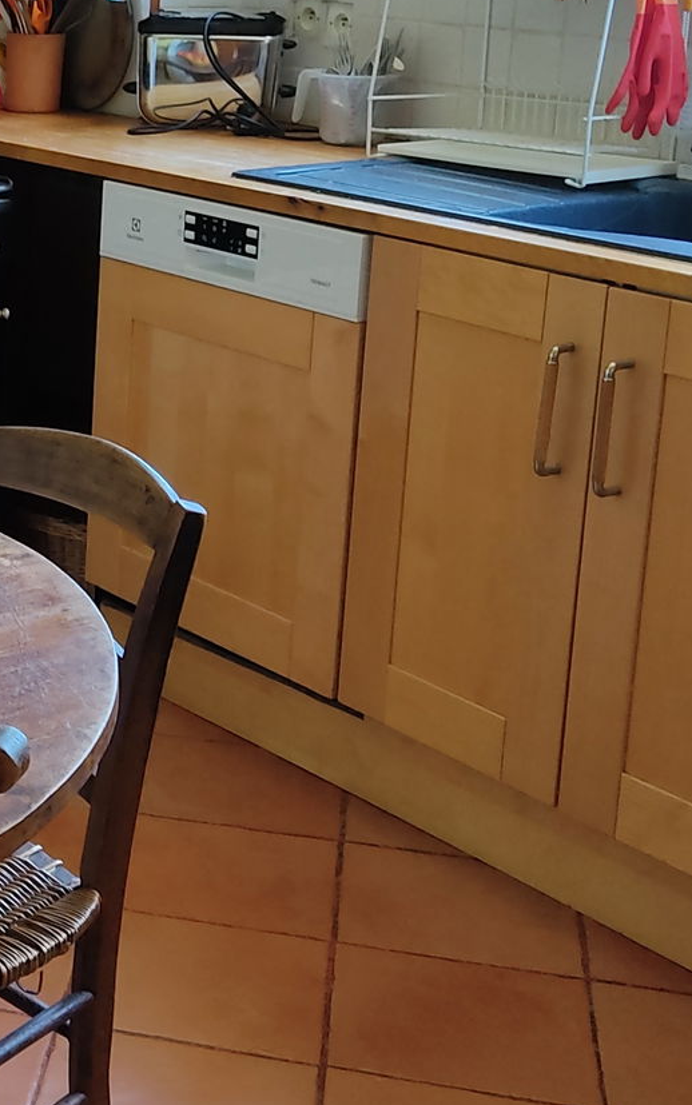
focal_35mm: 71
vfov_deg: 28.8
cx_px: -271
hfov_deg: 17.0
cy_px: 389
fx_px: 2141
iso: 371
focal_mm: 4.74
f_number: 1.79
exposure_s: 1/33
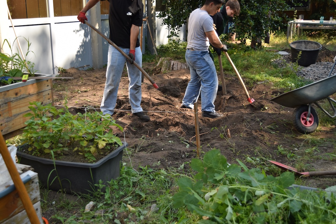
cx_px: 168
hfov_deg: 43.6
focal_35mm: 45
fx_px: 420
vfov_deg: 29.9
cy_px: 112
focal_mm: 30
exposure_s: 1/100
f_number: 4.2
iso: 100
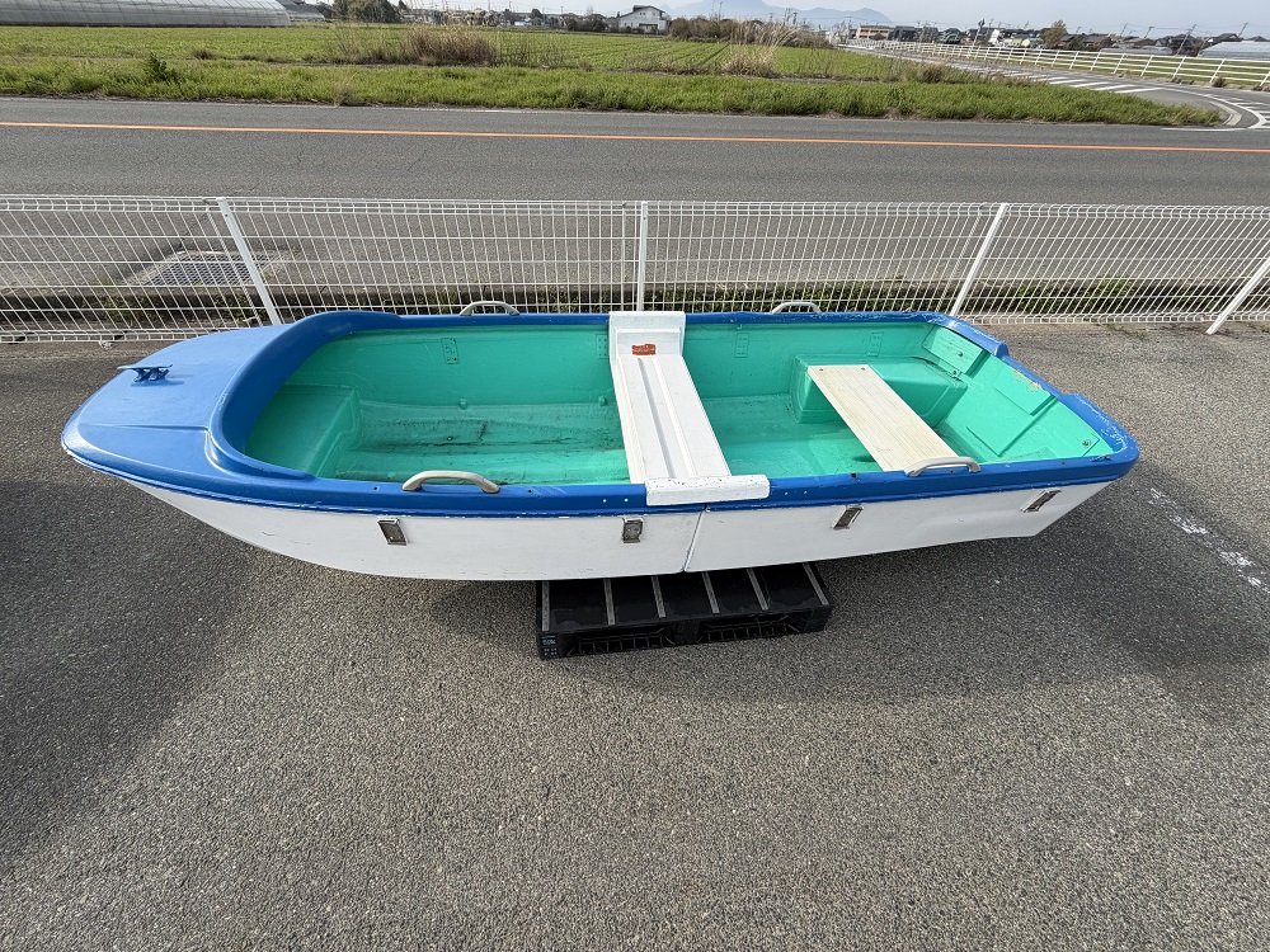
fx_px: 514
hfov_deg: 102.1
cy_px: 476
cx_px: 635
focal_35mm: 14
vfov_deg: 85.7
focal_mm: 2.22
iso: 40
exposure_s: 1/770
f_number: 2.2
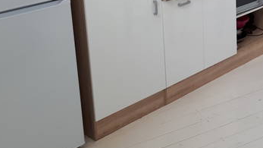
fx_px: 467
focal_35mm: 67
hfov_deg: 28.8
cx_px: 283
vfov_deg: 17.1
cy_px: -35
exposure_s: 1/33
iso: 64
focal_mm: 3.6
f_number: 1.9
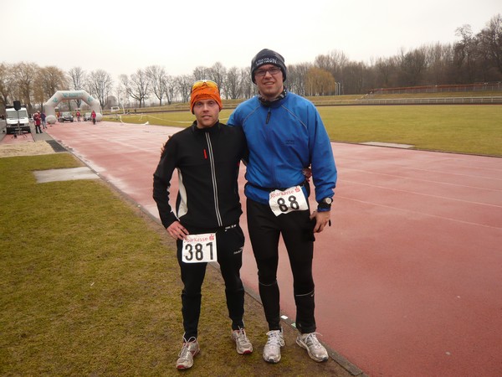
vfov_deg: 49.7
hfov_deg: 63.4
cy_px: 188
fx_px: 406
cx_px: 251
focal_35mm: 28
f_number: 2.8
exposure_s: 1/100
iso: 100
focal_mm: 4.6
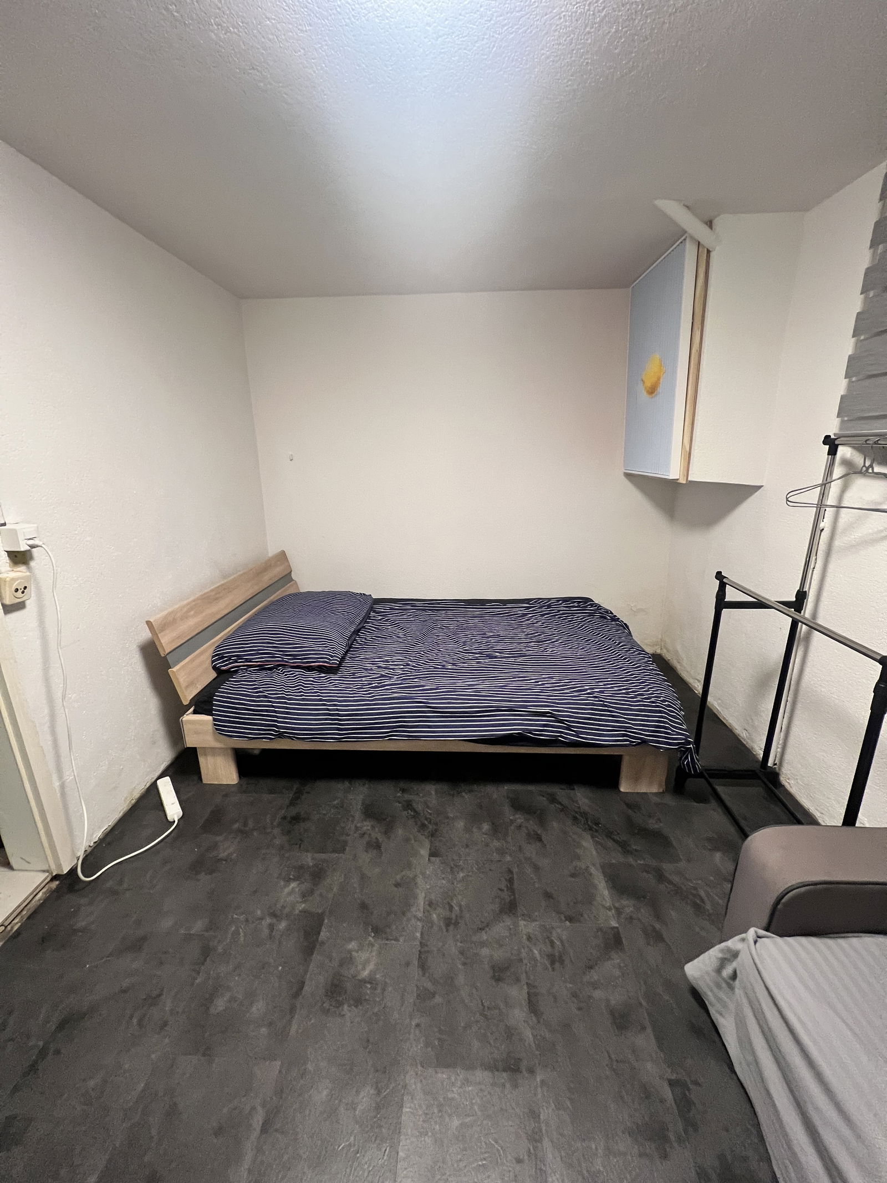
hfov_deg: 89.9
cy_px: 592
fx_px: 444
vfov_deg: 106.2
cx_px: 444
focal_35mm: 13
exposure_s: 1/50
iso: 400
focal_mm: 1.57
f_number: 1.8
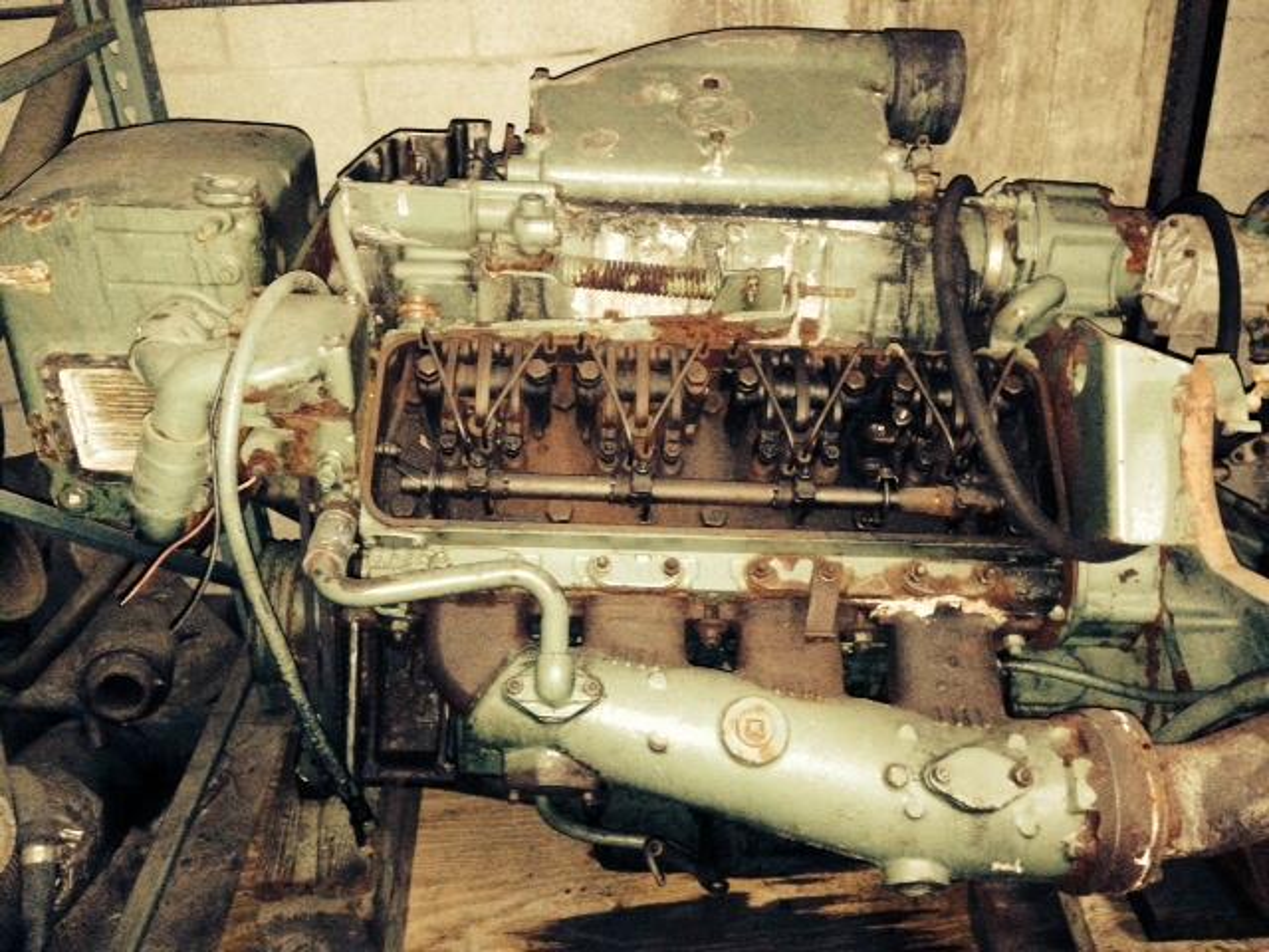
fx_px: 1210
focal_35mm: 33
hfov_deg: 55.4
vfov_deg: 42.9
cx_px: 634
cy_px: 476
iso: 800
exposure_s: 1/16
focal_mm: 4.12
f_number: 2.4
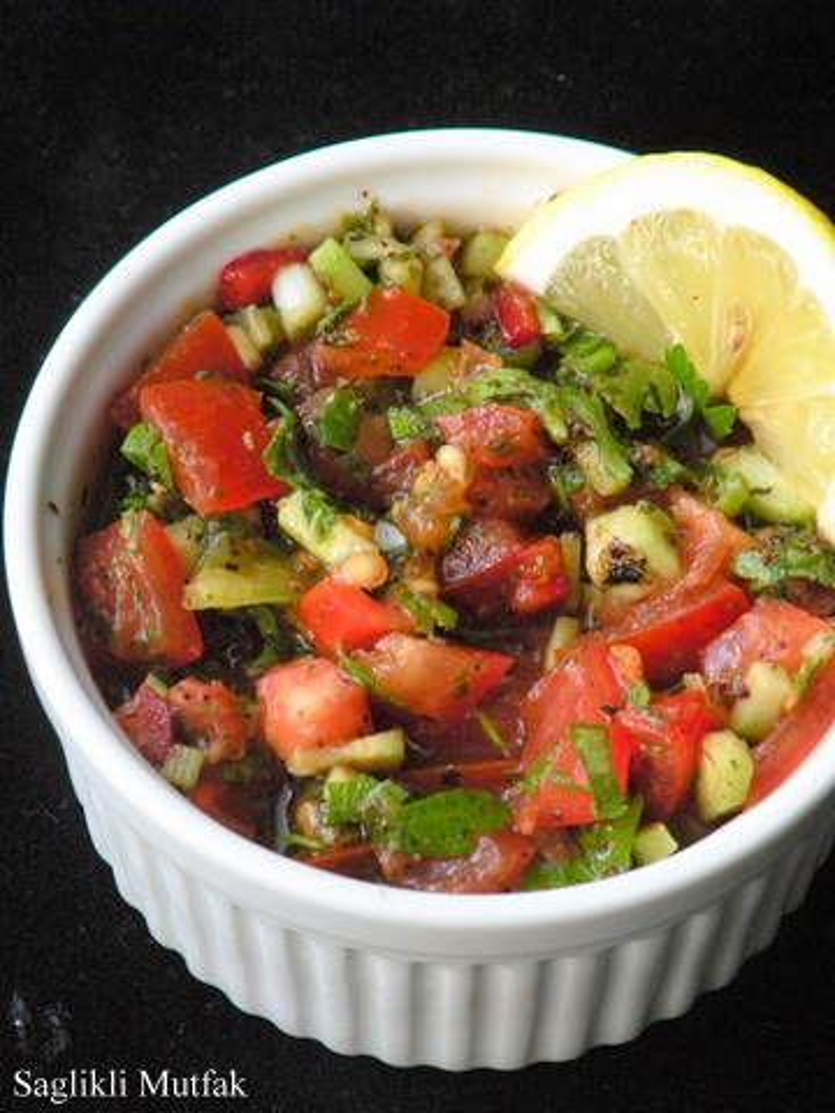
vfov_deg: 15.3
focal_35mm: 129
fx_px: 4149
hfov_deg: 11.5
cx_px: 418
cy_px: 556
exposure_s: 1/11.6
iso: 400
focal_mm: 22.9
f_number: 4.5
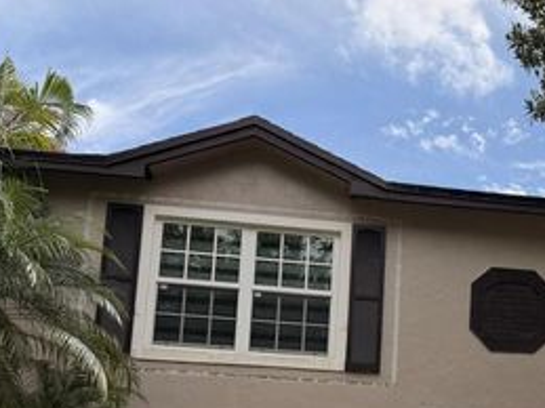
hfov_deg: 33.4
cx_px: 471
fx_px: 866
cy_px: 432
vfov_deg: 24.9
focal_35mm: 55
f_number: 1.78
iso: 100
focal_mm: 6.76
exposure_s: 1/4167
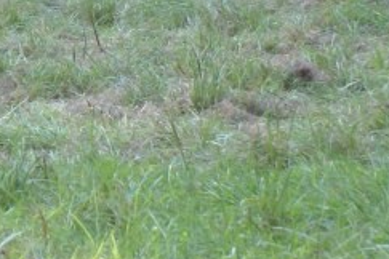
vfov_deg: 7.1
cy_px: -94
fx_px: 2053
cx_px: -163
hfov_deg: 10.5
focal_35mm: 190
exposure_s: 1/125
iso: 400
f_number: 5
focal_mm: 30
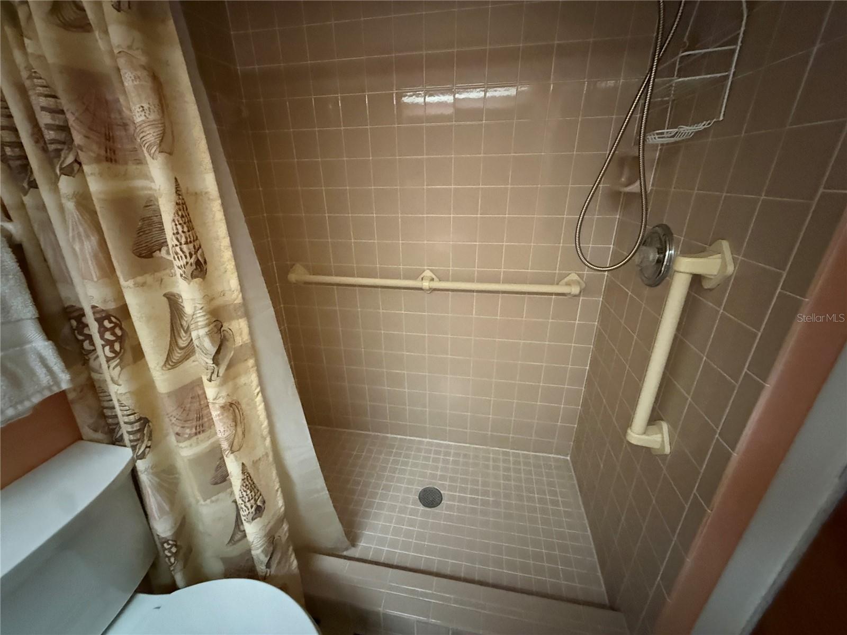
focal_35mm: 14
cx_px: 424
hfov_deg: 102.1
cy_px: 318
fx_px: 343
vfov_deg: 85.7
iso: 1600
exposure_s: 1/40
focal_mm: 2.22
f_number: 2.2
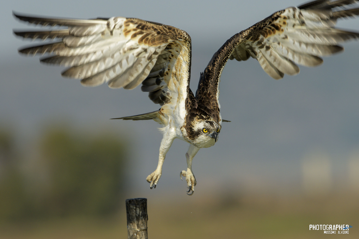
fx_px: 10470
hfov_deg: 2.0
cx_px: 180
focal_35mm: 1050
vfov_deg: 1.3
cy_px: 120
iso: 360
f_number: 8
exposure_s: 1/1250
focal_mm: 700
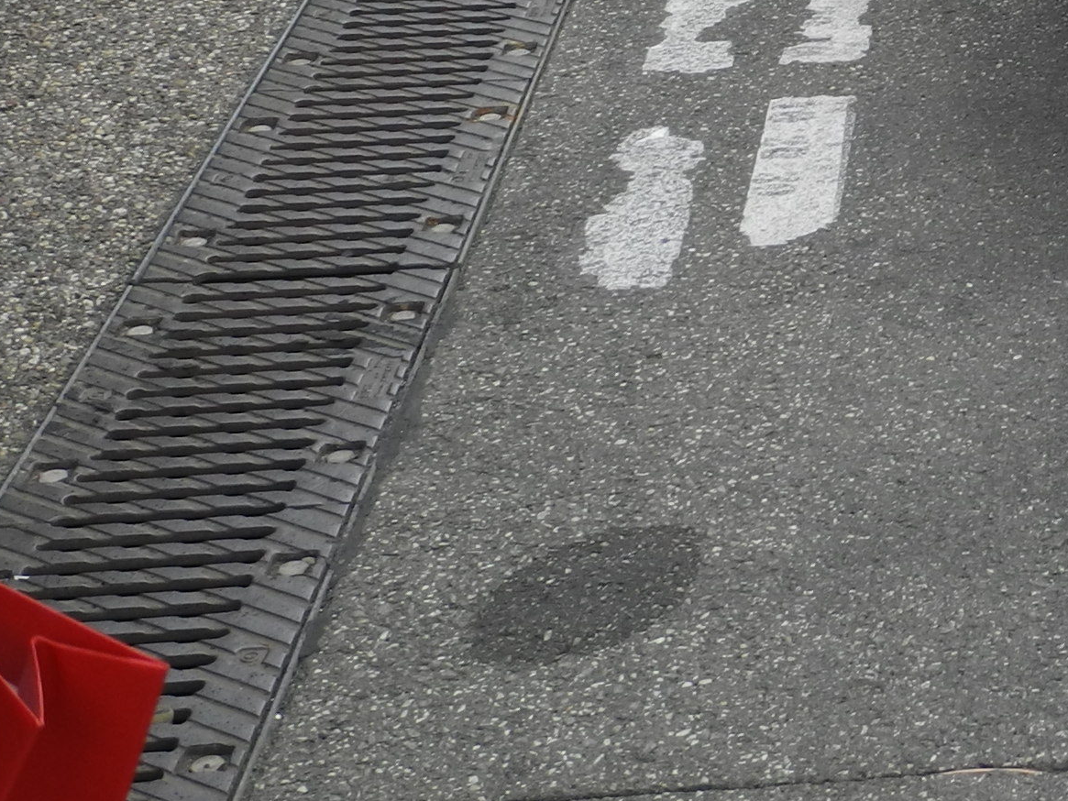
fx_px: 3672
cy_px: -392
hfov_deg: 15.4
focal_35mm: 119
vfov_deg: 11.9
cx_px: 1543
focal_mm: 8.1
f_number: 3.2
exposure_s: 1/125
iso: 100
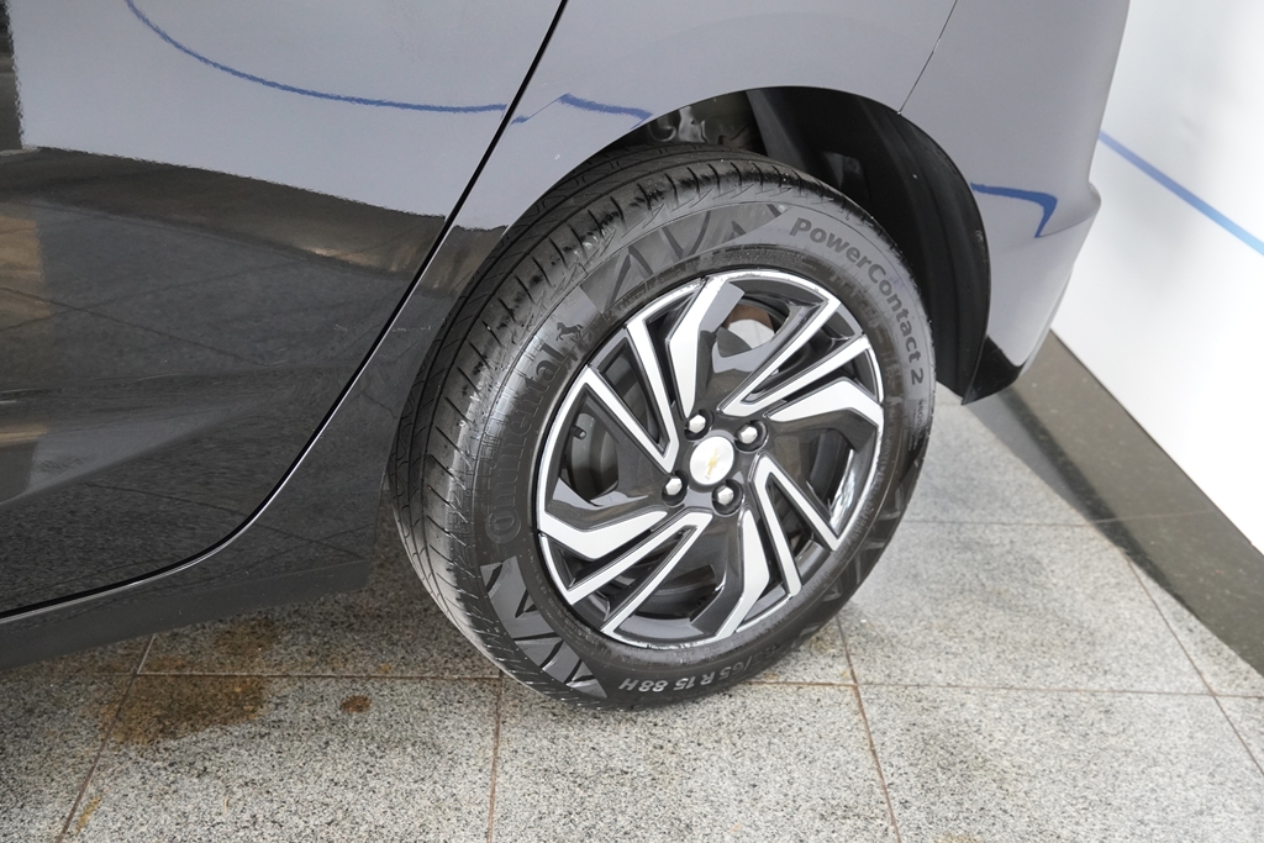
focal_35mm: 46
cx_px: 632
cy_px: 422
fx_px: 1633
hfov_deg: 42.3
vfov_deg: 29.0
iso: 1600
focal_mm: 31
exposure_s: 1/160
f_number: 4
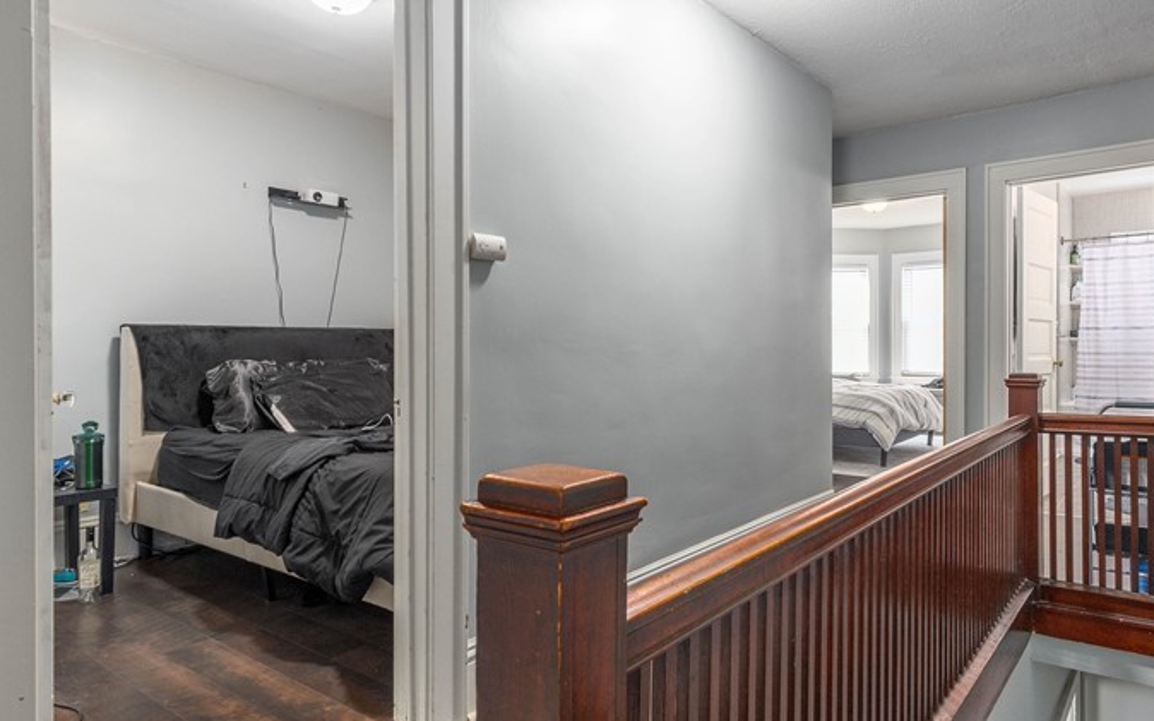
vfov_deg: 53.0
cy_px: 359
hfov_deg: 77.0
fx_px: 723
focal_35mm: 23
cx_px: 626
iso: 200
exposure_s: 1/60
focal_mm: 14
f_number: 9
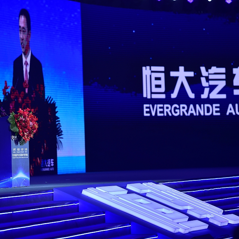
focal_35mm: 212
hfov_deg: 8.3
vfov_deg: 8.3
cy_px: 120
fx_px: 1656
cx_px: 106
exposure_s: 1/400
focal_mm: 165
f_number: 3.2
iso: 500
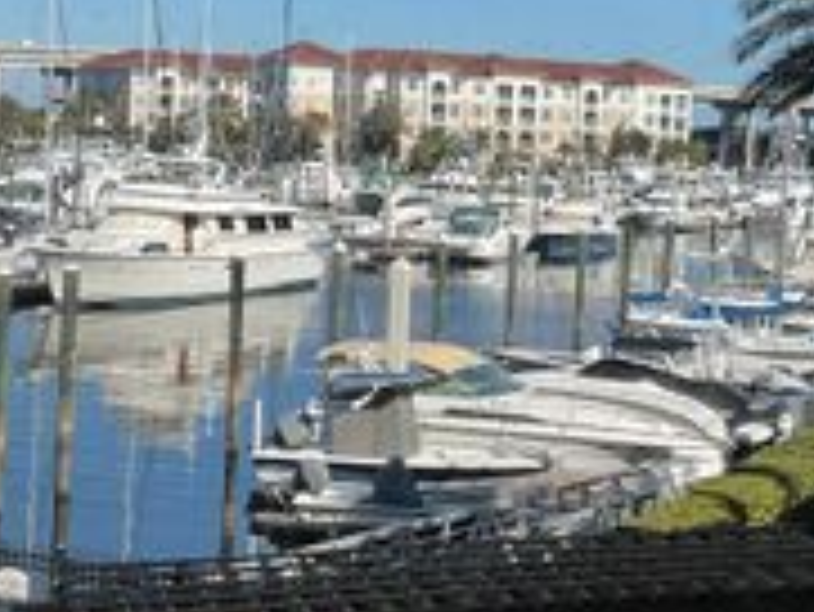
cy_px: 164
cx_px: 450
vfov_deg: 18.4
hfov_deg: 24.4
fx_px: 1882
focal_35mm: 80
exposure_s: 1/2141
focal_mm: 3
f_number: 1.8
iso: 16
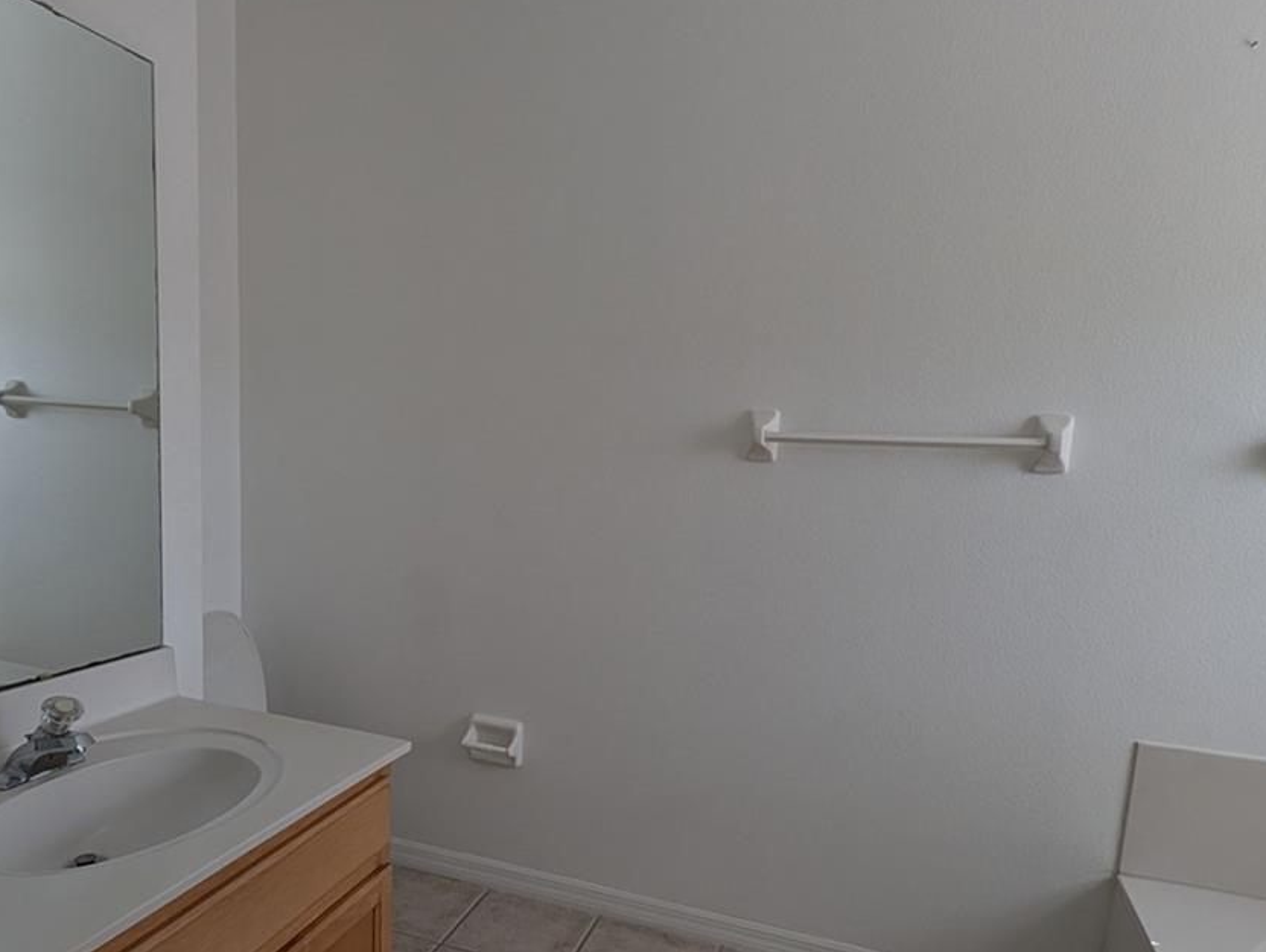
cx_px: 501
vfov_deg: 58.5
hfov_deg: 73.0
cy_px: 576
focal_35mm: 23
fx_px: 842
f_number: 1.95
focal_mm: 2.23
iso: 40
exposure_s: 1/410
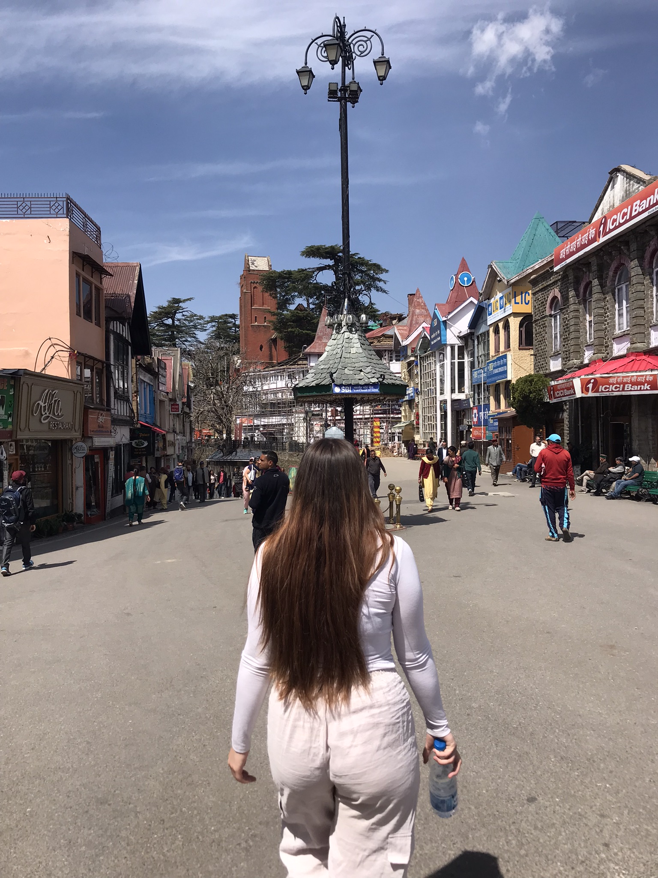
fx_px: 710
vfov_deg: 63.4
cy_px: 439
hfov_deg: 49.7
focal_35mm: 28
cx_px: 329
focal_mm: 3.99
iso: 20
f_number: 1.8
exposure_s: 1/2994
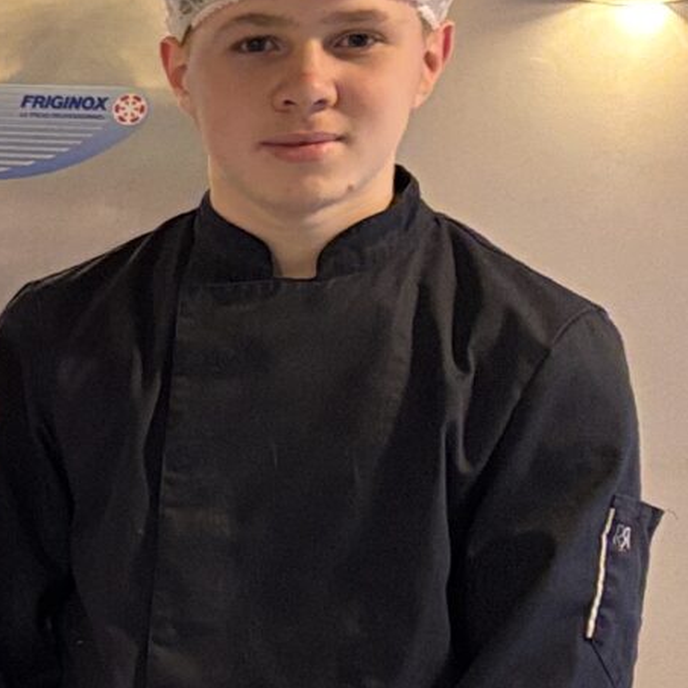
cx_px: -1183
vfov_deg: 13.2
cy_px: 714
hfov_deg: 10.6
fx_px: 2923
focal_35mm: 130
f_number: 1.6
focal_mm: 5.96
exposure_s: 1/50
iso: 250
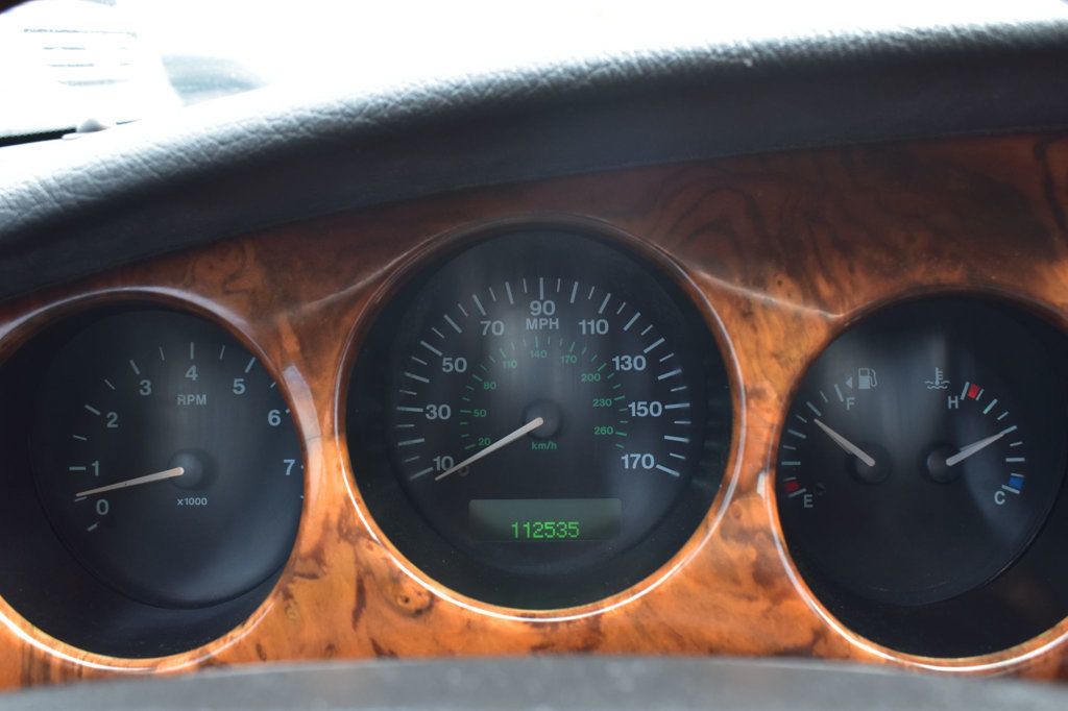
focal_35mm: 36
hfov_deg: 53.1
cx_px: 534
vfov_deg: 36.8
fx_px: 1068
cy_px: 356
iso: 400
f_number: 8
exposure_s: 1/50
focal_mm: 24
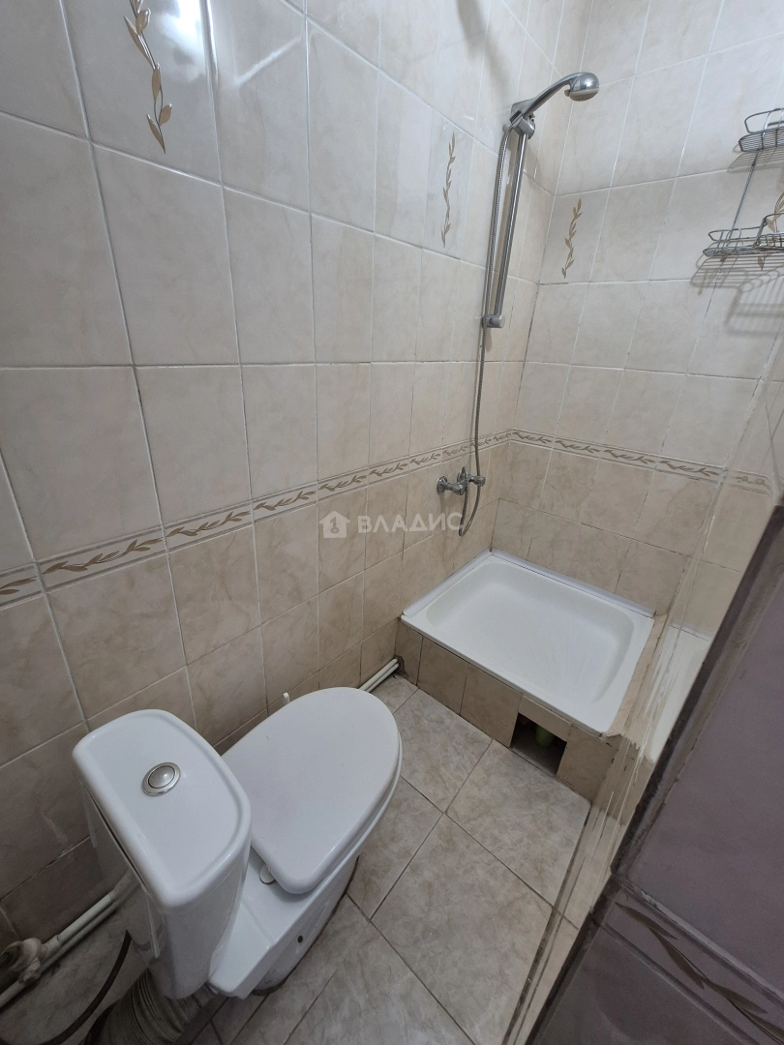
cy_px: 522
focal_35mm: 13
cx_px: 392
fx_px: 393
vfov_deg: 106.2
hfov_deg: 89.9
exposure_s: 1/50
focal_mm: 1.74
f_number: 2.2
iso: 125
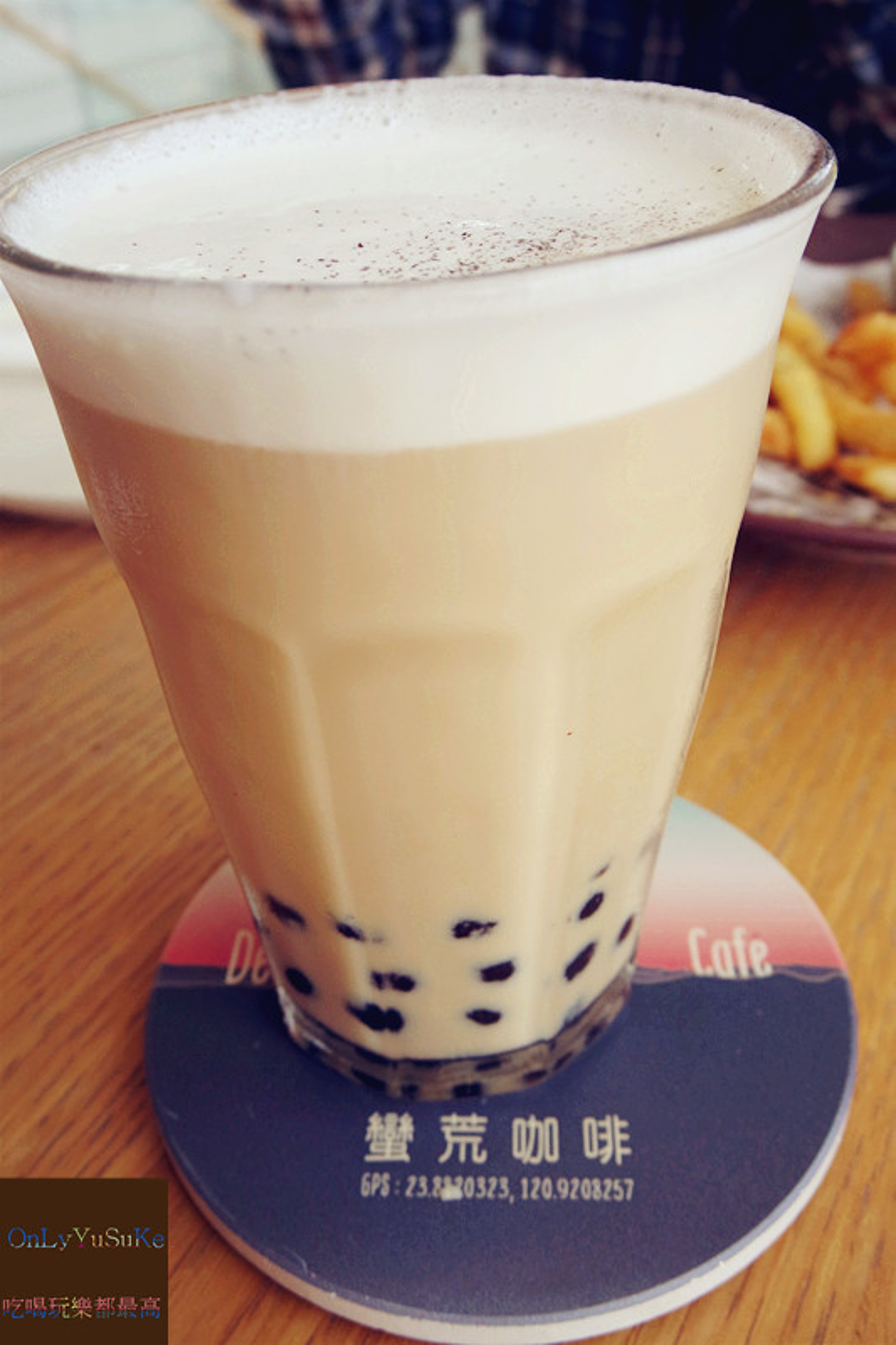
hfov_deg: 44.9
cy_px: 672
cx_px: 448
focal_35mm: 29
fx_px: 1083
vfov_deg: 63.7
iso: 160
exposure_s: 1/125
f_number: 4
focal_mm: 11
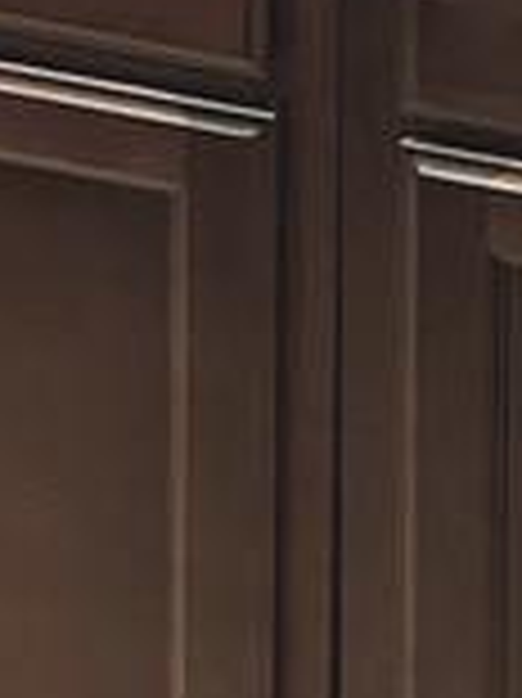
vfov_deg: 9.7
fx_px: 3644
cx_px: -423
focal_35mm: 181
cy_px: -946
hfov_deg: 7.9
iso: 400
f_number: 1.5
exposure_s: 1/40
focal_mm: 5.7
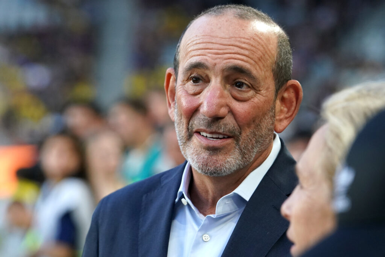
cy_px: 128
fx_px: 2150
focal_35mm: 201
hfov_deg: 10.2
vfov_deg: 6.8
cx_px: 192
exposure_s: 1/1000
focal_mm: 134
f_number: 4
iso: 2500
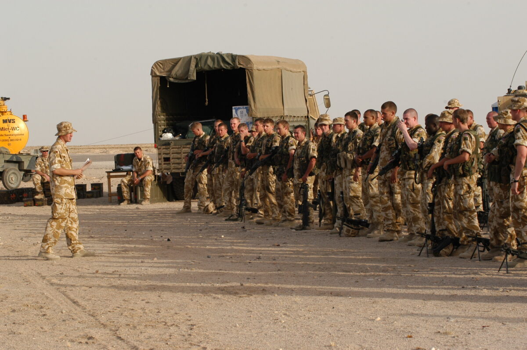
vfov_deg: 13.0
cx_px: 264
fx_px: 1535
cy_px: 175
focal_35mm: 105
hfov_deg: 19.5
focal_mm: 70
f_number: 8
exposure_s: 1/250
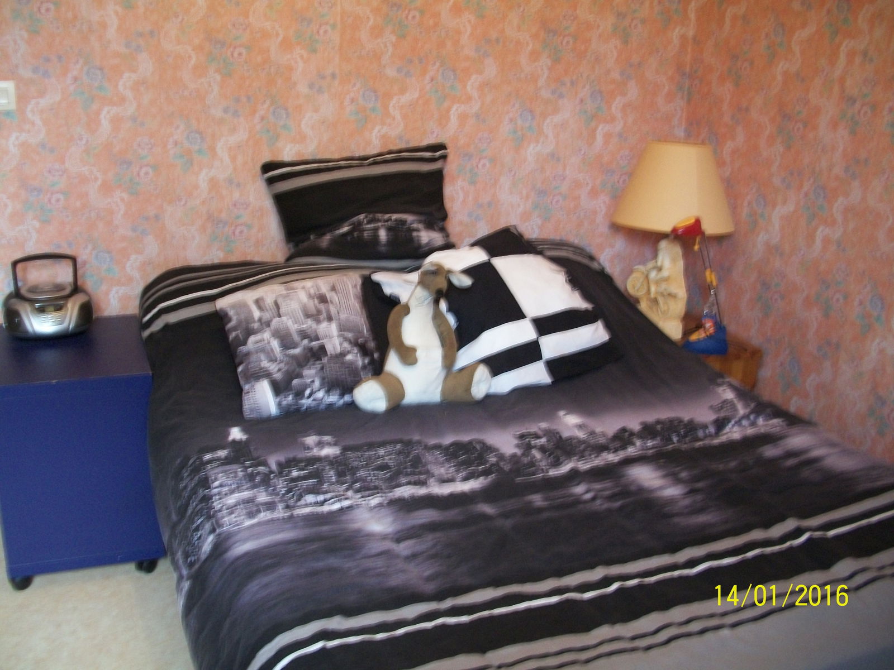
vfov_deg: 40.7
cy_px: 335
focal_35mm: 35
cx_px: 447
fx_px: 904
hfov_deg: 52.6
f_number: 3.1
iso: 229
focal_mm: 6.3
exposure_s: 1/8
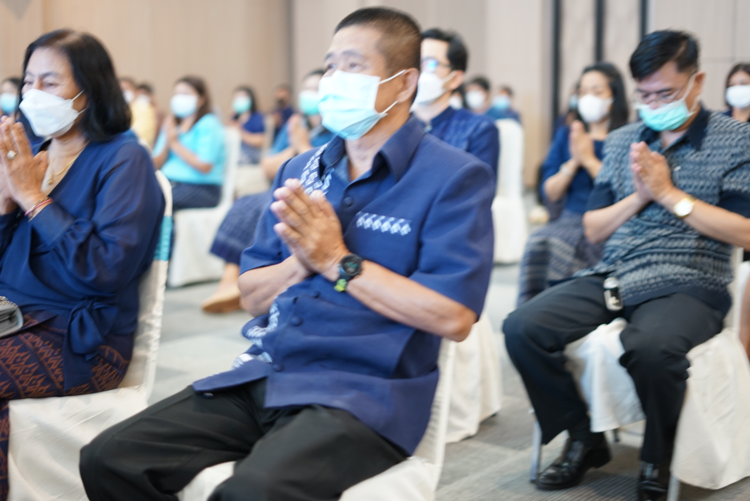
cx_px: 375
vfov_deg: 27.0
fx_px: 1042
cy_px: 250
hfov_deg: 39.6
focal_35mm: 50
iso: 400
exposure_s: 1/13
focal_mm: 50
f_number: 1.8
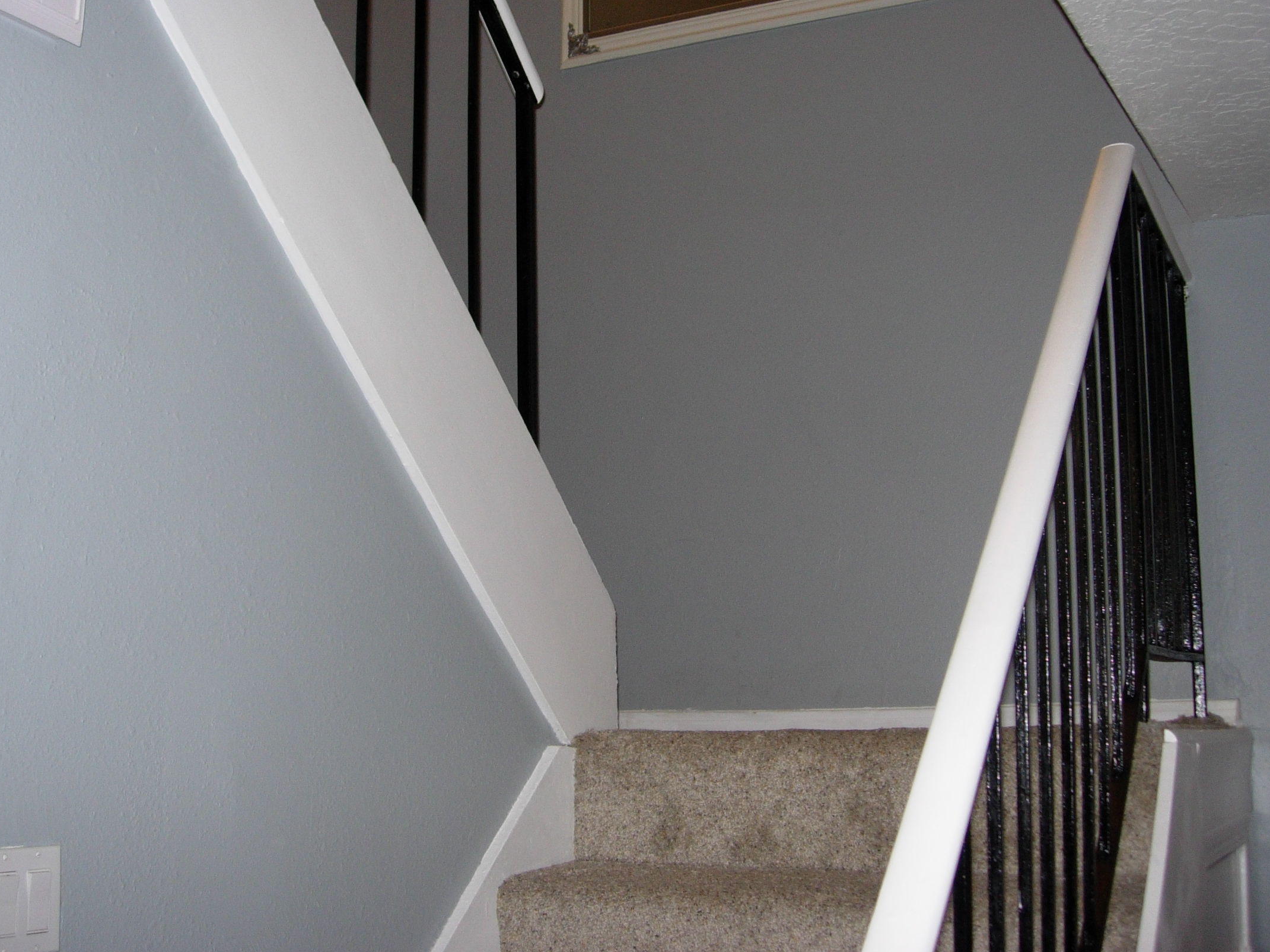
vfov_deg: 31.4
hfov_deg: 41.2
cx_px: 612
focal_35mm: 46
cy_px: 391
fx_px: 1688
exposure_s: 1/64
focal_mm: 7.8
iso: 79
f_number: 2.8
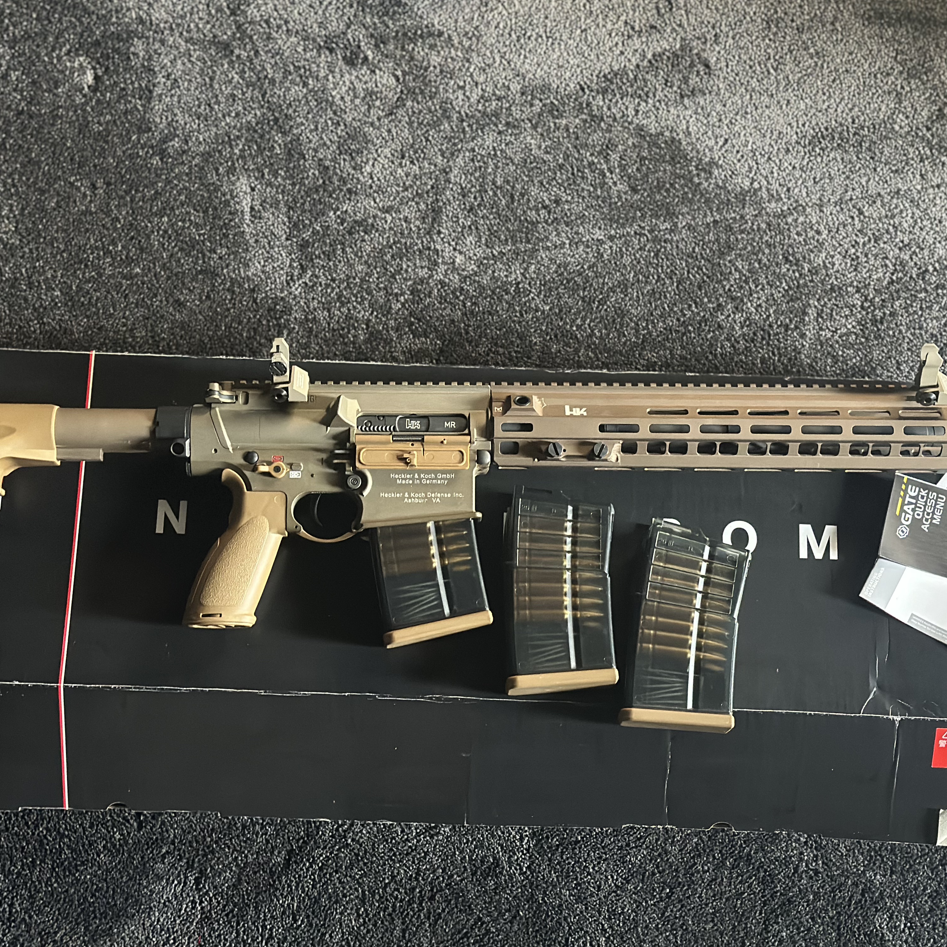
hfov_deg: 30.0
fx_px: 1764
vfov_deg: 30.0
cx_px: 442
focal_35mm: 57
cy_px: 474
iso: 800
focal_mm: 6.86
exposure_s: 1/30
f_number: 1.78
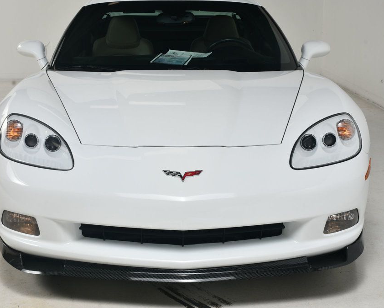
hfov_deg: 29.1
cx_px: 177
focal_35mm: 65
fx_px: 739
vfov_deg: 23.5
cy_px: 154
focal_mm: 38
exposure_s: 1/160
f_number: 14
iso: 100
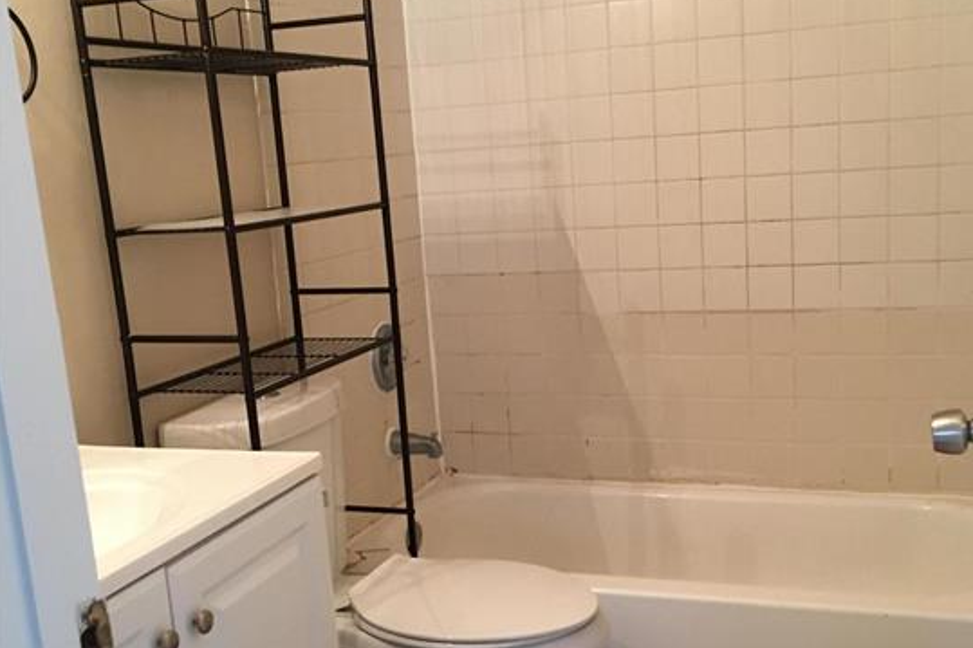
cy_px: 392
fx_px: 1162
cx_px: 513
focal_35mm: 43
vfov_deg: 31.1
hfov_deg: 45.4
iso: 200
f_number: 2.2
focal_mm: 4.15
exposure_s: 1/24
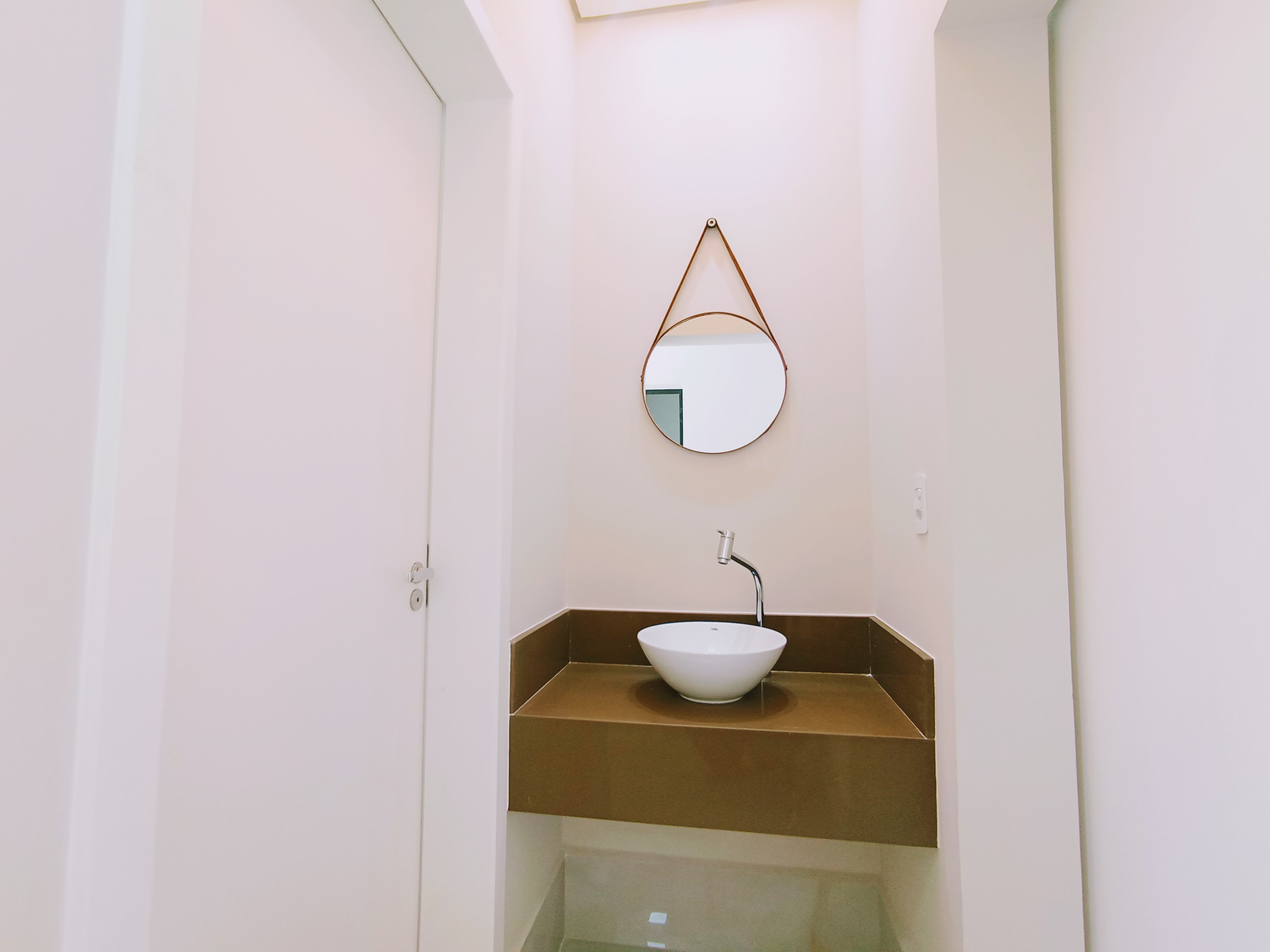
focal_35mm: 16
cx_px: 635
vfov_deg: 78.1
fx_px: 587
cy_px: 476
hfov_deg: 94.5
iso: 101
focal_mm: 1.65
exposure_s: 1/60
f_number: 2.2
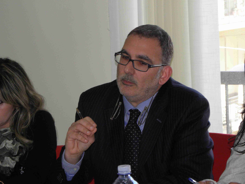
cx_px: 122
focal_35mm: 143
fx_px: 1012
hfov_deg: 13.8
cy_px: 91
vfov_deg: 10.4
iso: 200
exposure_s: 1/125
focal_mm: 24.29
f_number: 4.4
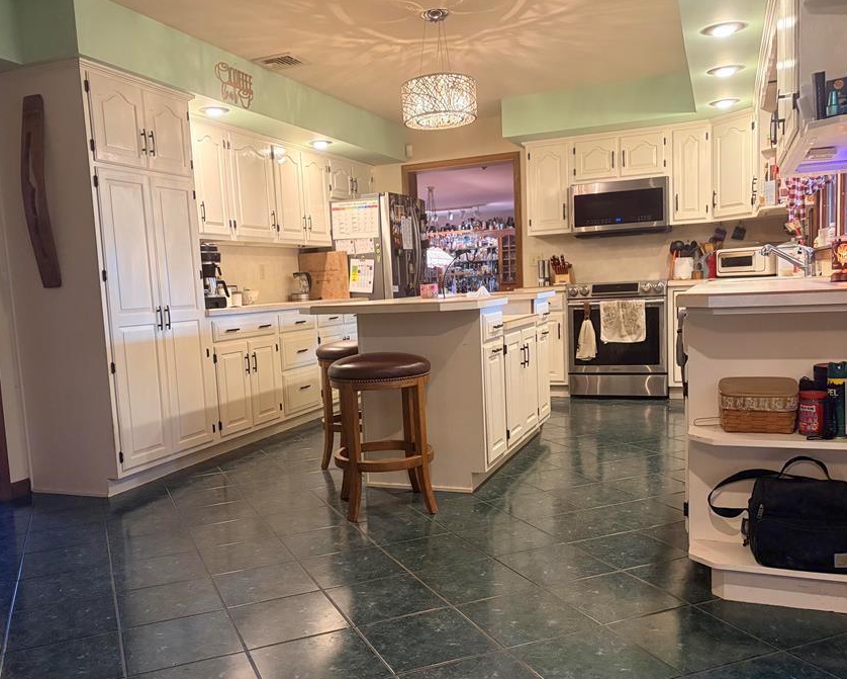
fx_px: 777
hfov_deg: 57.1
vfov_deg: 47.1
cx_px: 382
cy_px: 369
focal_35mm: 31
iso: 320
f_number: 1.6
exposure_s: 1/60
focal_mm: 5.96
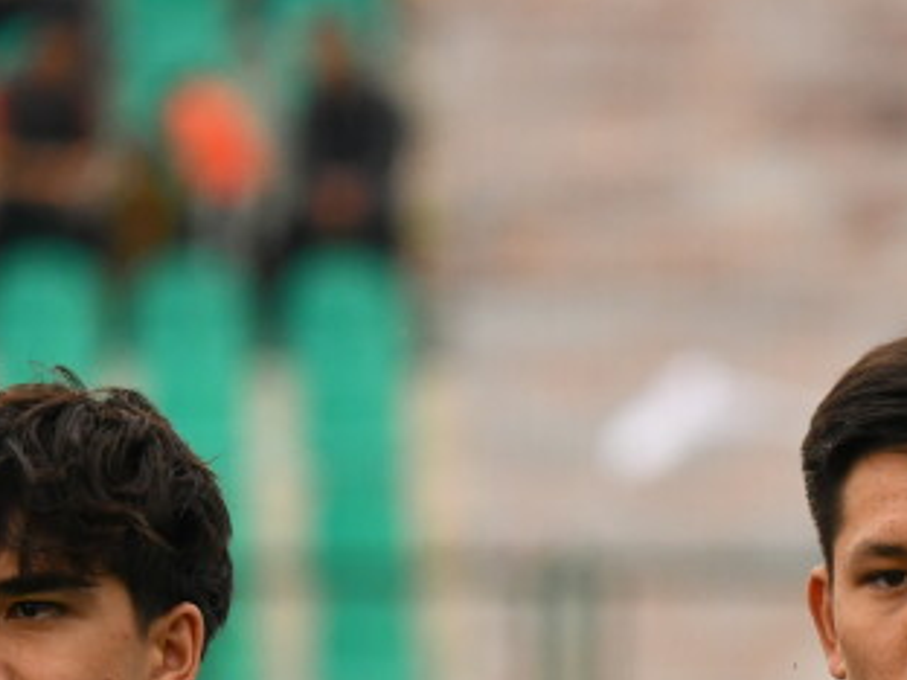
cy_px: 958
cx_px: 997
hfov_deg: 2.3
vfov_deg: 1.7
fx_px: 22638
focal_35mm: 864
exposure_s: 1/640
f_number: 5.6
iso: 2000
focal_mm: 280
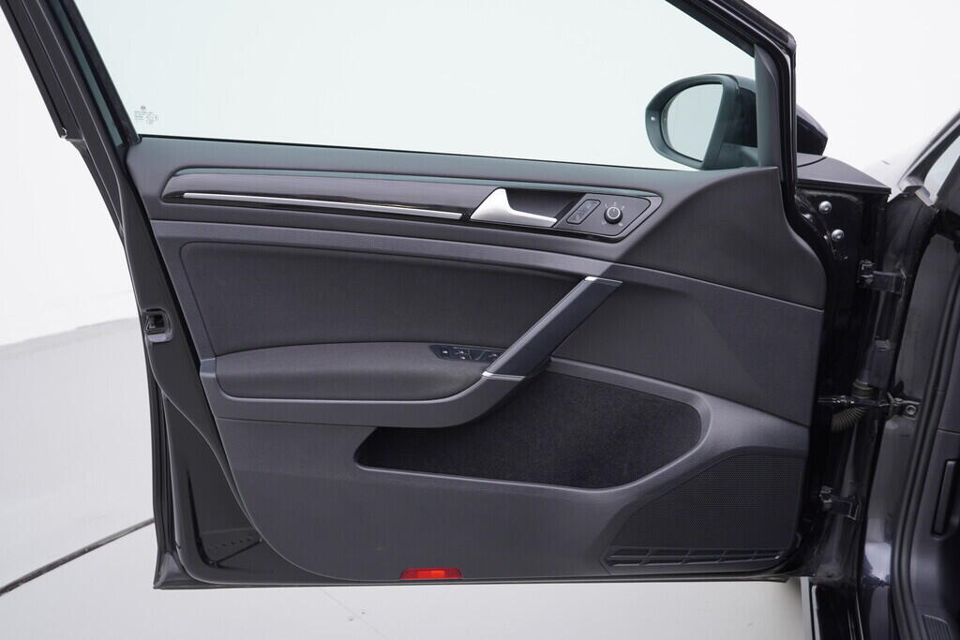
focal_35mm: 36
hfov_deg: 53.1
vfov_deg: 36.9
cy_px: 320
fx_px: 960
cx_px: 480
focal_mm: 24
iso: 125
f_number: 3.2
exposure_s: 1/50
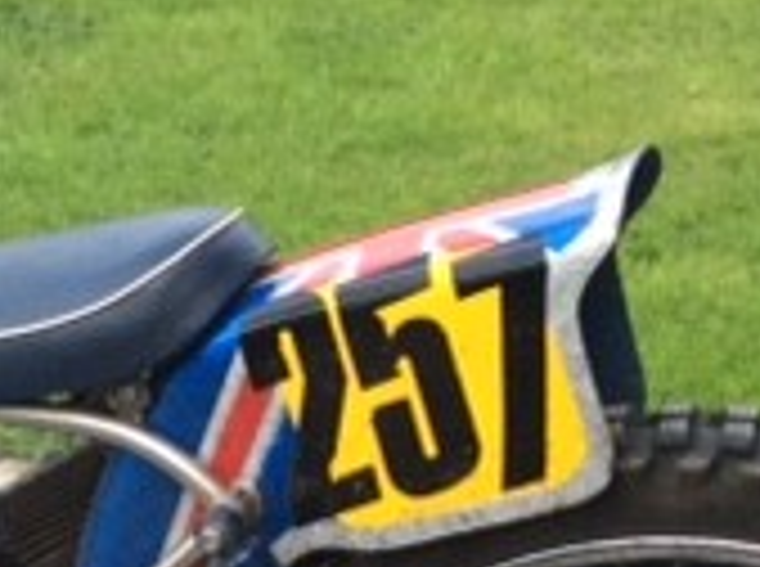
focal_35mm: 121
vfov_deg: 12.0
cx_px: -81
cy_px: 634
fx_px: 2651
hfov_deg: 15.9
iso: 32
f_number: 2.4
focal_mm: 3.3
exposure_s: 1/325
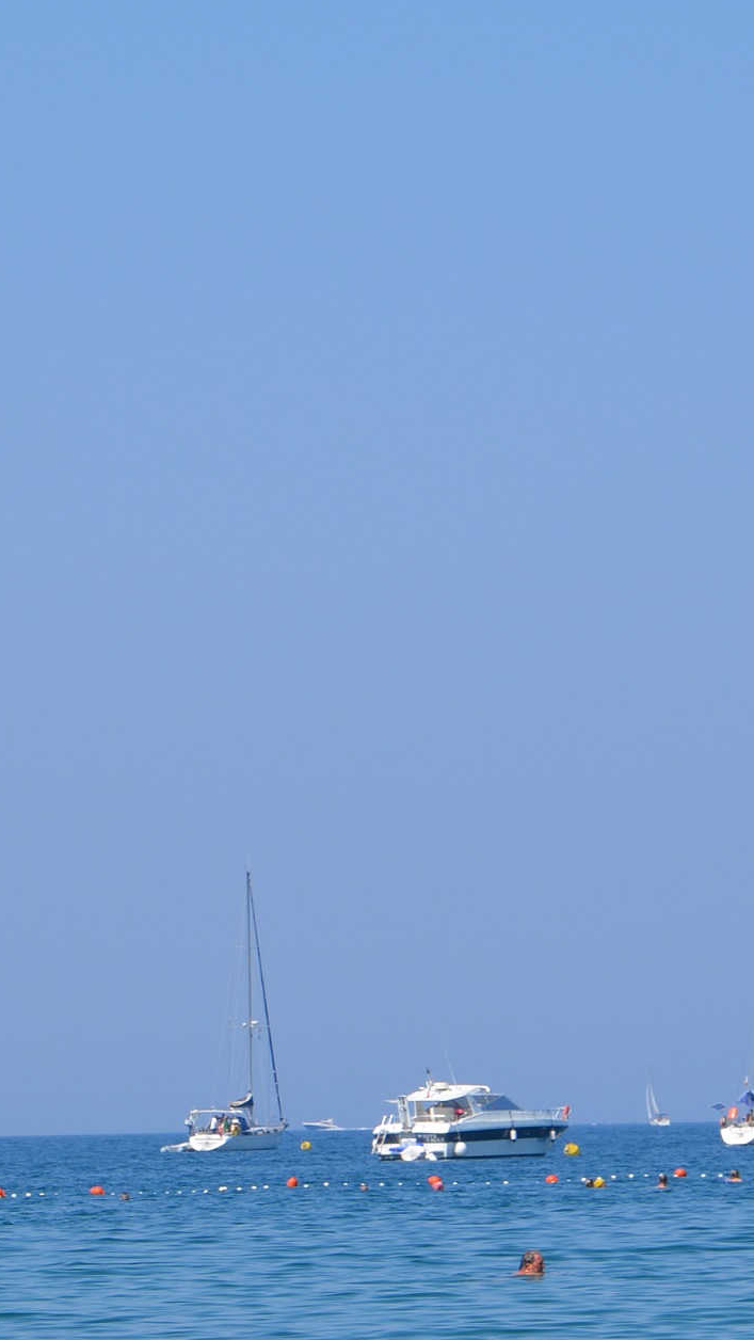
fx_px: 8952
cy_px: 999
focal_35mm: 252
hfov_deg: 4.8
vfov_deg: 8.5
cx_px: 550
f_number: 8
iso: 100
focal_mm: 70
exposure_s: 1/250
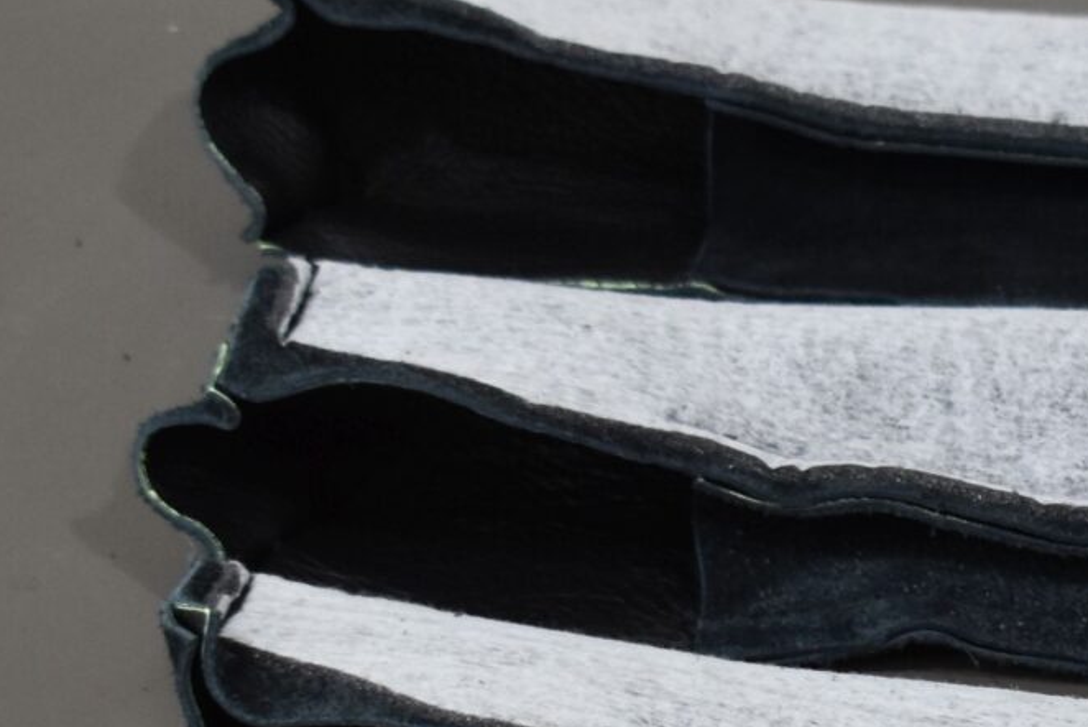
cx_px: 1295
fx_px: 6135
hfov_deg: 10.0
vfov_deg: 6.8
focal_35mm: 203
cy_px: 741
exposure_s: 1/250
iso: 800
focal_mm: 35
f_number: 4.5
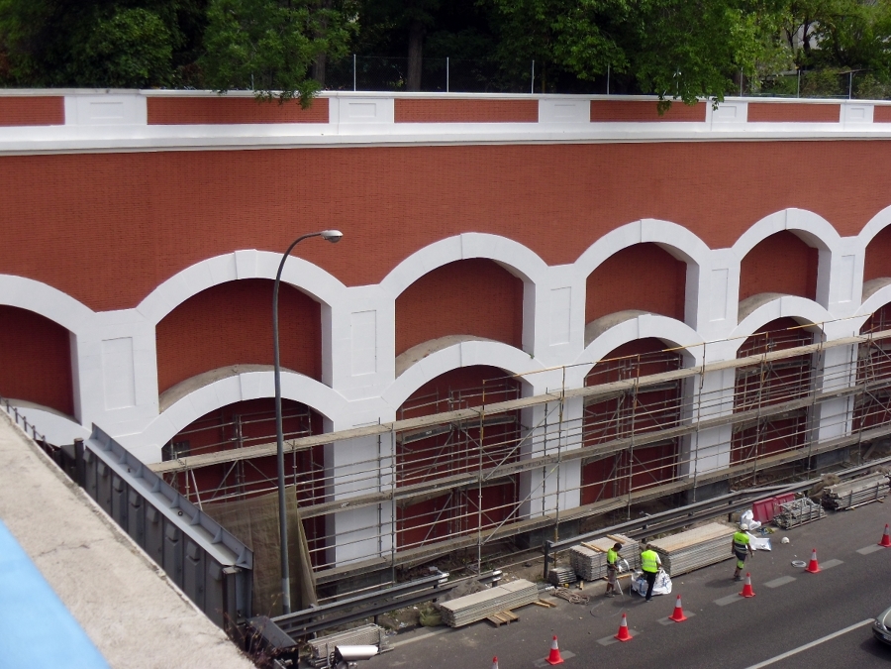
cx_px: 446
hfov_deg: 41.2
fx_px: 1184
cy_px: 334
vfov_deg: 31.5
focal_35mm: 46
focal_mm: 8.31
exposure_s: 1/449
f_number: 3.7
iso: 80
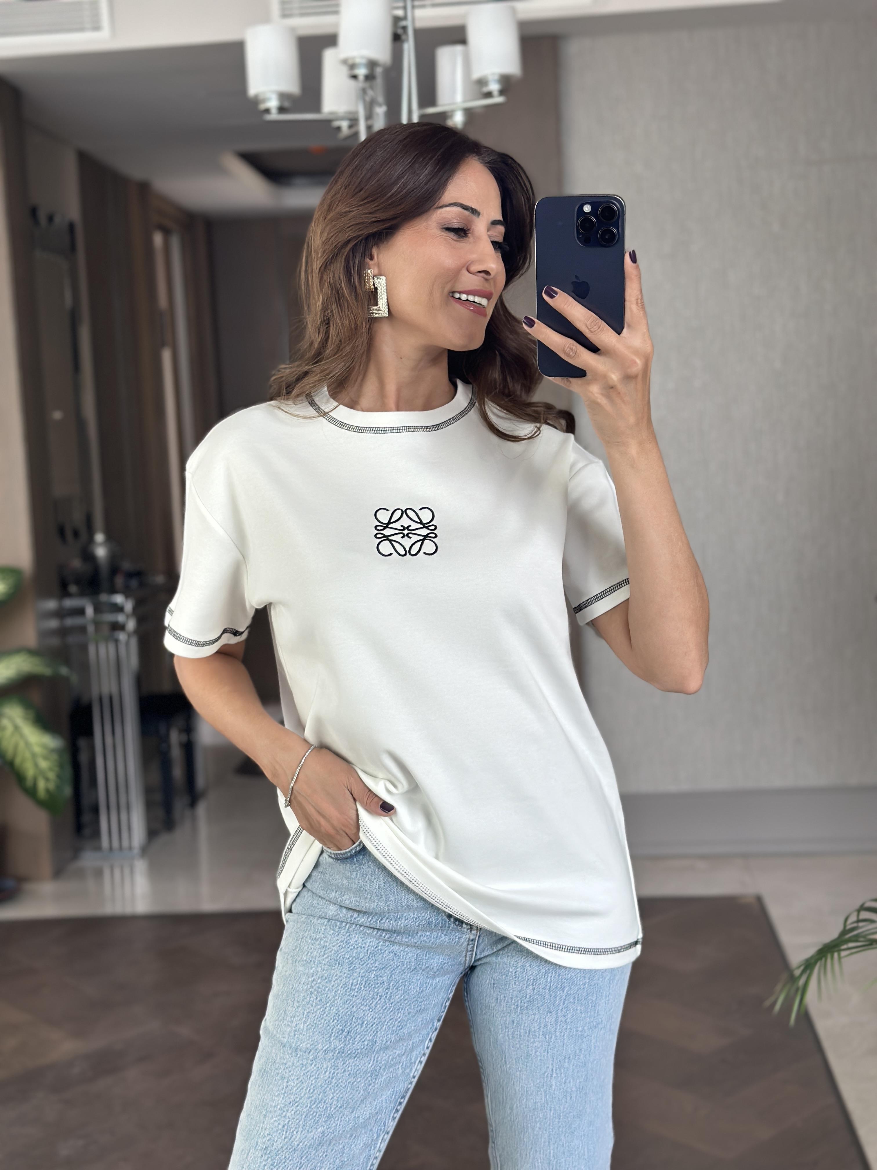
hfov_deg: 30.3
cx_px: 438
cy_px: 585
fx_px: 1621
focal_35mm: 48
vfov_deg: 39.7
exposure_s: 1/149
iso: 125
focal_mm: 6.86
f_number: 1.78
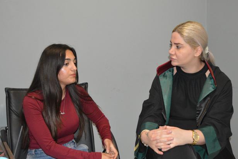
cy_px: 80
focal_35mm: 54
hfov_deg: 36.9
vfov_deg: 25.0
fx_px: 357
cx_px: 119
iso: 3200
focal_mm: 36
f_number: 4.8
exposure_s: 1/60
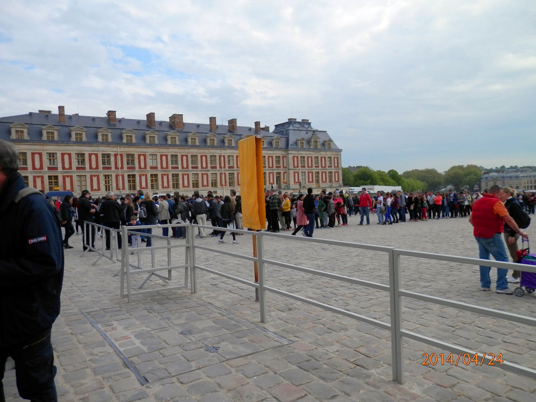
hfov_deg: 69.4
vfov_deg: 54.9
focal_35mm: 25
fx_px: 387
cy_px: 201
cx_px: 268
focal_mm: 4.5
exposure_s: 1/160
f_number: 8.7
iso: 80
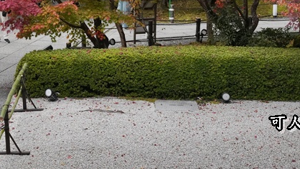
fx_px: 911
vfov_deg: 10.3
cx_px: 5
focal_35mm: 115
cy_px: -72
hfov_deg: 18.3
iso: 2500
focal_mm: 44.6
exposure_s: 1/1250
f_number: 8
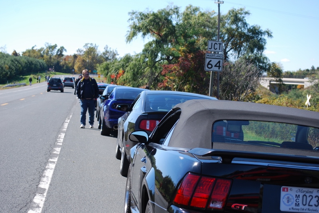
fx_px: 732
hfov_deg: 24.6
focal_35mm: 82
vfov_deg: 16.6
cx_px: 160
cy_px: 106
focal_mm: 55
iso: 100
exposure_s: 1/160
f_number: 6.3
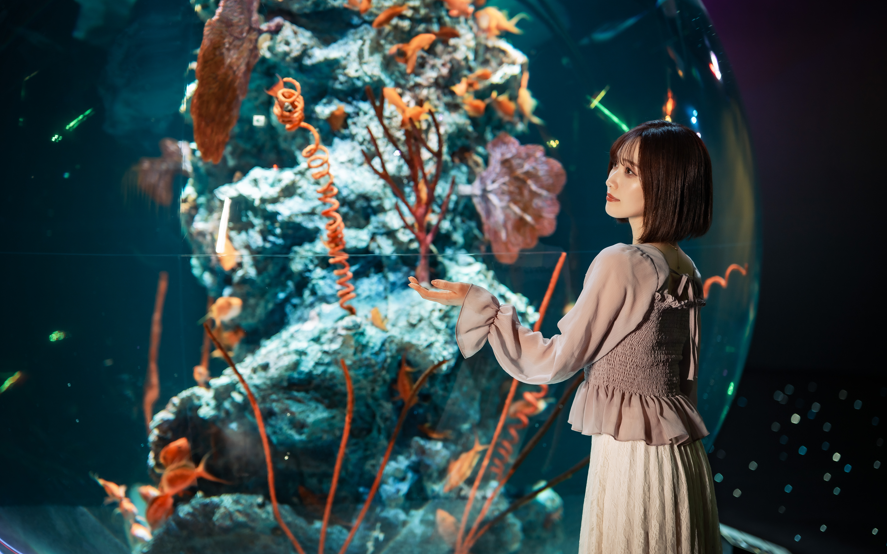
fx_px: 1233
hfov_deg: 39.6
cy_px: 264
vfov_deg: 25.3
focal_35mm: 51
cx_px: 443
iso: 200
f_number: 1.6
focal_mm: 50
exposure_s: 1/50
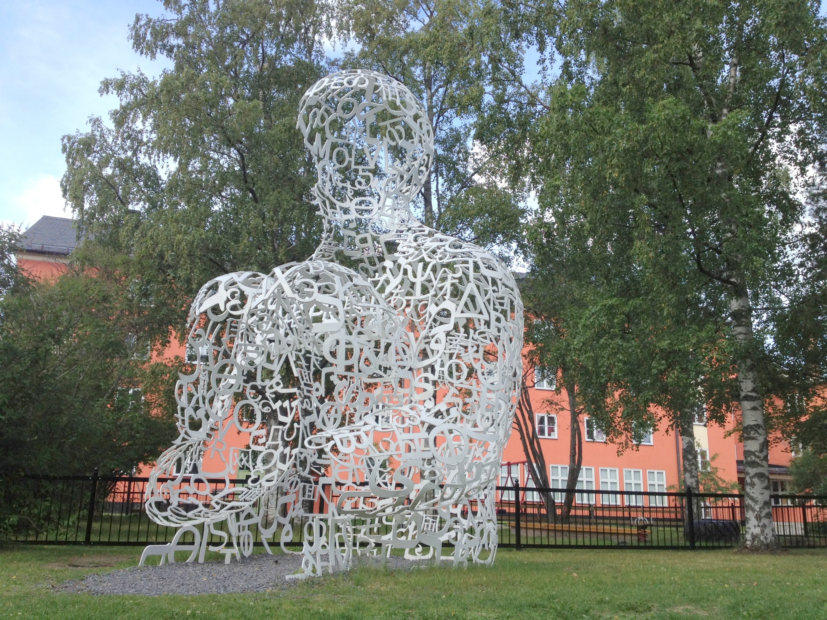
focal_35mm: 35
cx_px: 414
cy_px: 310
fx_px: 836
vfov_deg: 40.7
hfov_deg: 52.6
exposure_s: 1/708
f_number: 2.4
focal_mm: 4.28
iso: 64
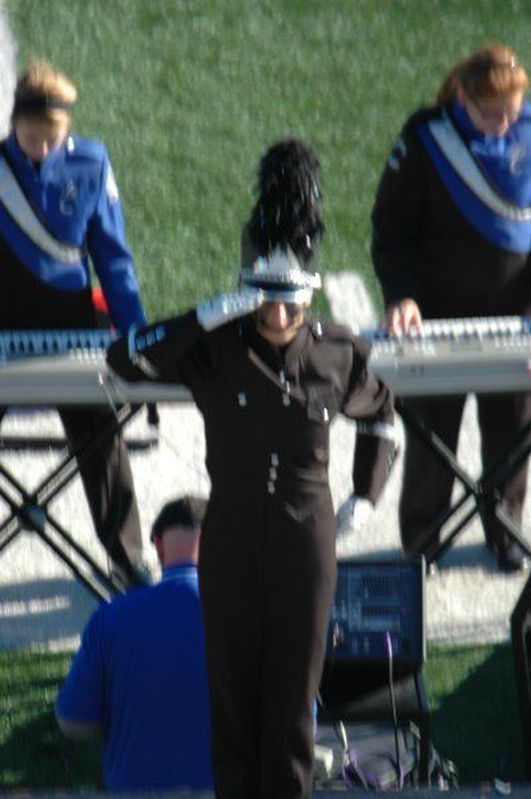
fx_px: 13297
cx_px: 266
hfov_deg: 2.3
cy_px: 400
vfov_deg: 3.4
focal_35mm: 600
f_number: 5.6
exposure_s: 1/250
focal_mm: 400
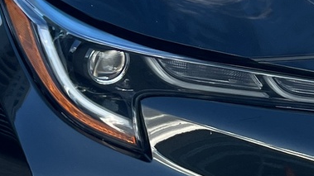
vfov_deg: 7.9
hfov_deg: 13.9
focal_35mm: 153
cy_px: 30
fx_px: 1274
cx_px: 284
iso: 50
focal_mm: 5.7
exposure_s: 1/597
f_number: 1.5
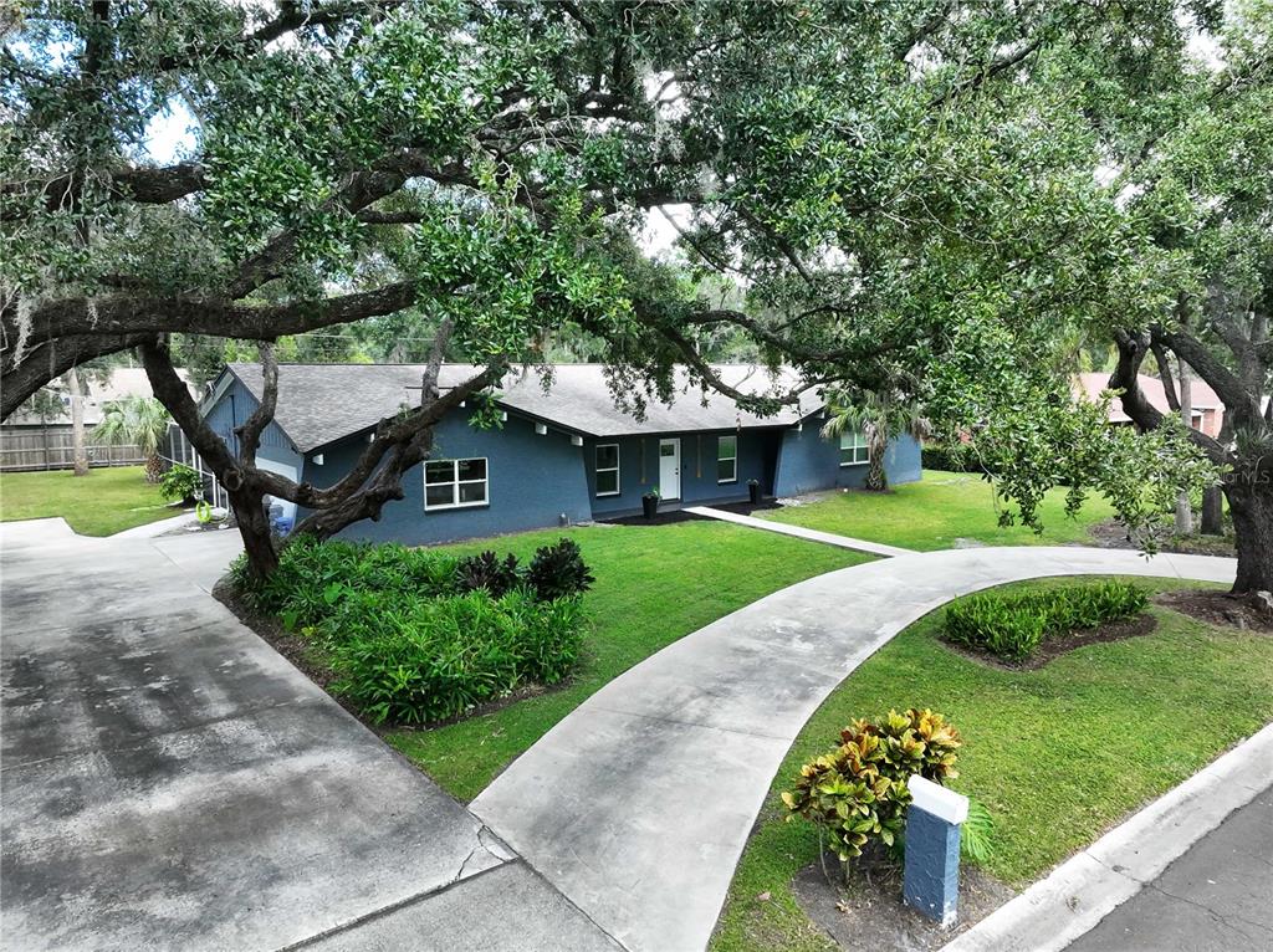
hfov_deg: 71.6
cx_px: 636
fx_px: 882
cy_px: 476
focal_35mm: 24
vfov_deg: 56.7
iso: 1600
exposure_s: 1/100
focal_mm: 12.29
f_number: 11
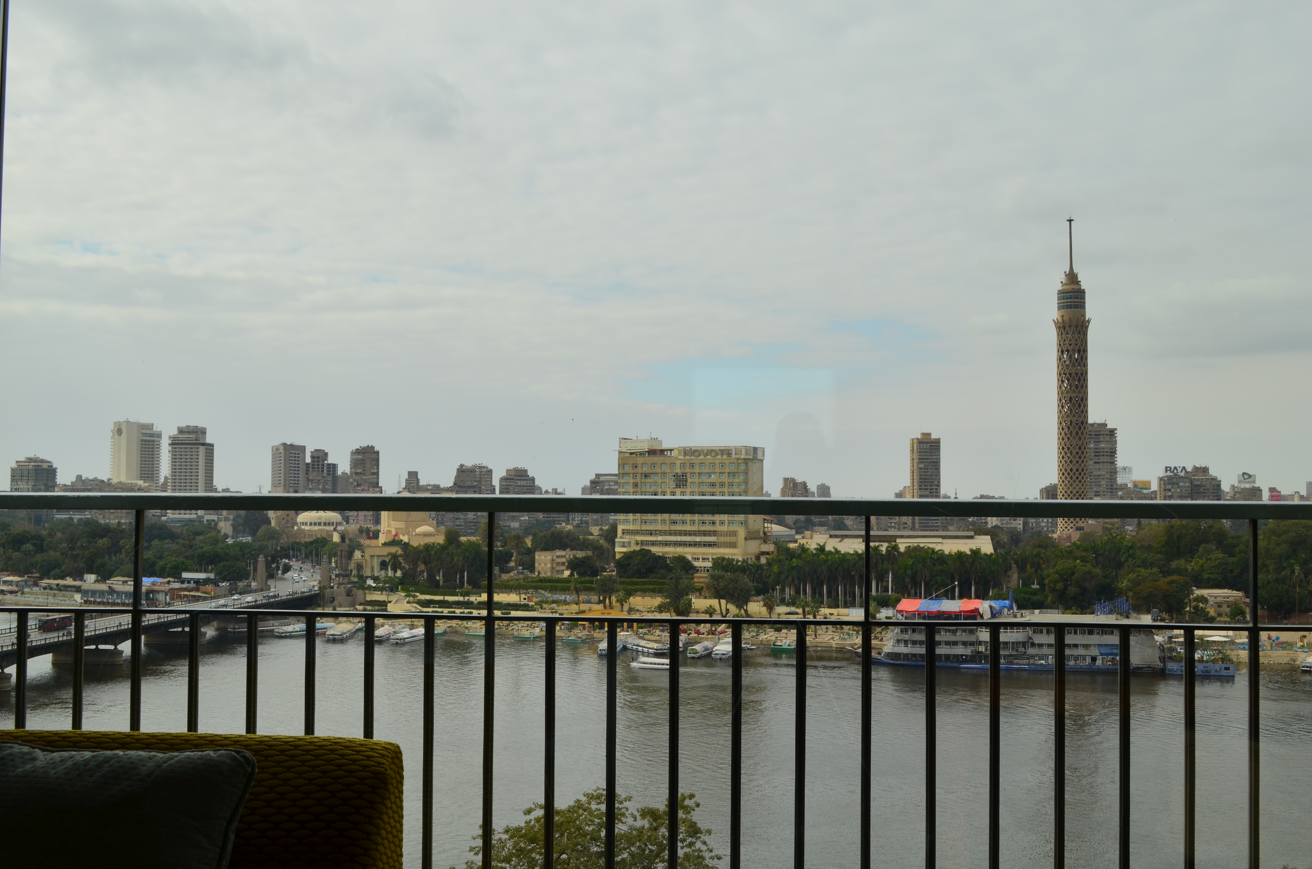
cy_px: 434
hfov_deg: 49.6
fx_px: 1418
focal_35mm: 39
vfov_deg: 34.1
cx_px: 656
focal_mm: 26
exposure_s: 1/125
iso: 100
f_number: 11
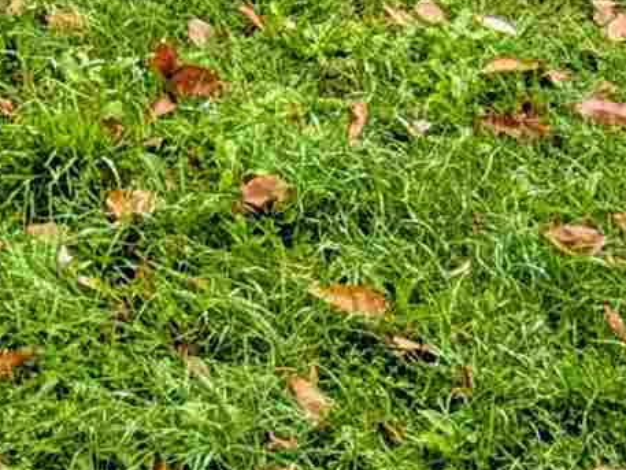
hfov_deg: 10.7
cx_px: -670
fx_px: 3039
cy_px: -950
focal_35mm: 168
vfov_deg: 7.7
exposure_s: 1/733
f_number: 1.89
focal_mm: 5.43
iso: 39
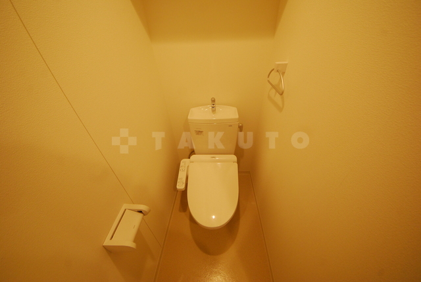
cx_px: 210
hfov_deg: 112.6
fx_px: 140
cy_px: 141
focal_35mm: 12
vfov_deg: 90.1
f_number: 4.5
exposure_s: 1/80
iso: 800
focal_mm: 8
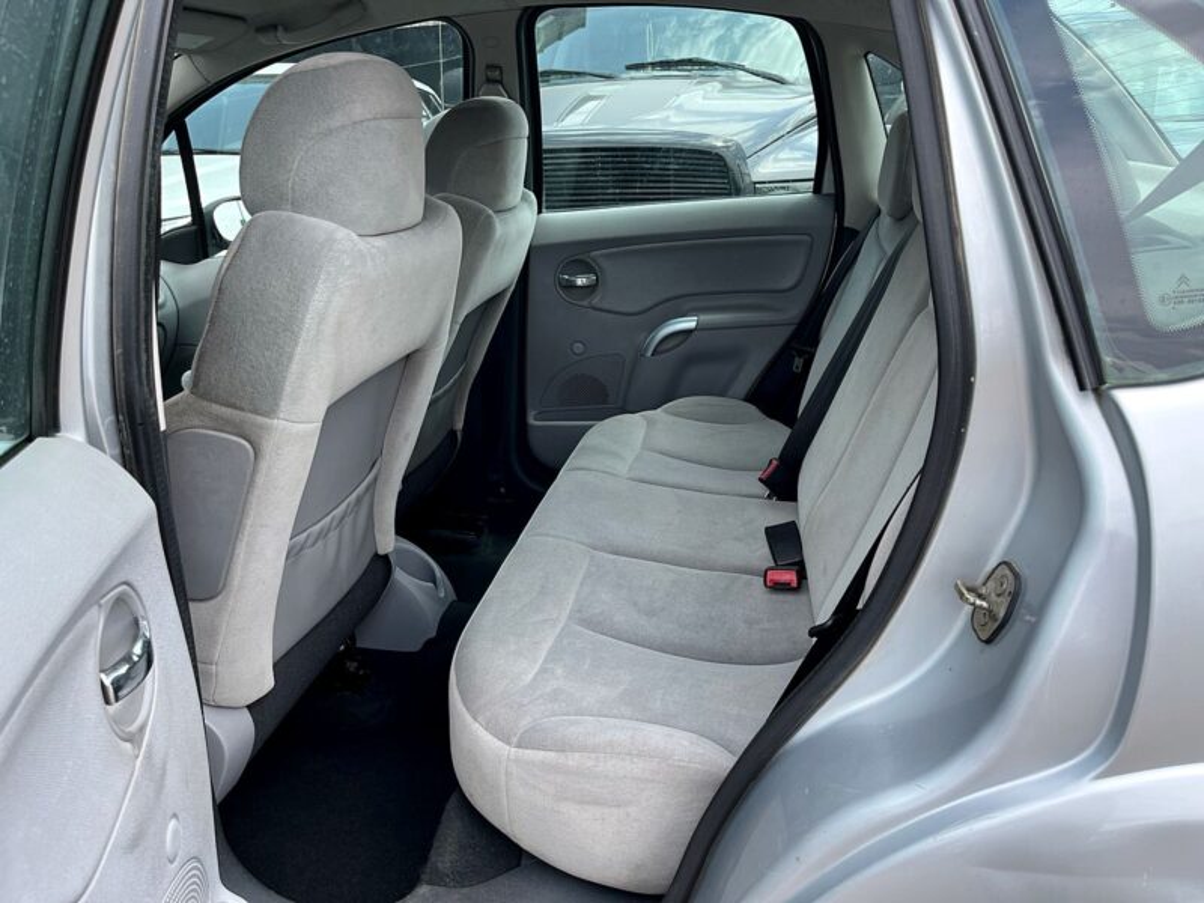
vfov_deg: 53.1
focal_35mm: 26
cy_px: 452
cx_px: 602
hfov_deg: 67.3
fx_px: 904
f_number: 1.6
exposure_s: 1/727
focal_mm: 5.1
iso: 50
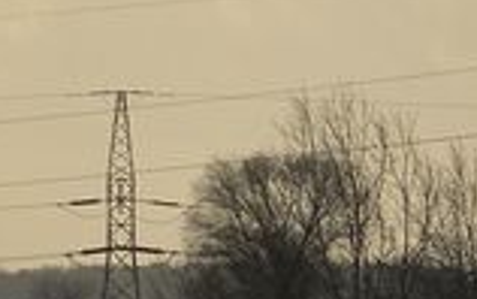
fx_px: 22740
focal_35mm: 1748
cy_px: 293
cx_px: 362
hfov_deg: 1.2
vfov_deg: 0.8
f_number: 5.6
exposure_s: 1/2000
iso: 250
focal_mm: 300
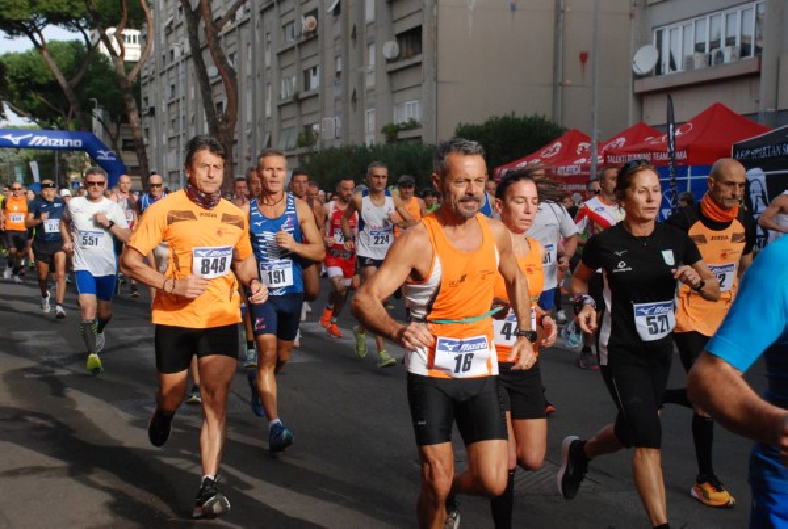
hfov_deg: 35.0
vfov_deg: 23.9
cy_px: 264
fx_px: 1250
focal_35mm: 57
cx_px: 394
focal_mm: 38
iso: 1000
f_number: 5.6
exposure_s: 1/1600
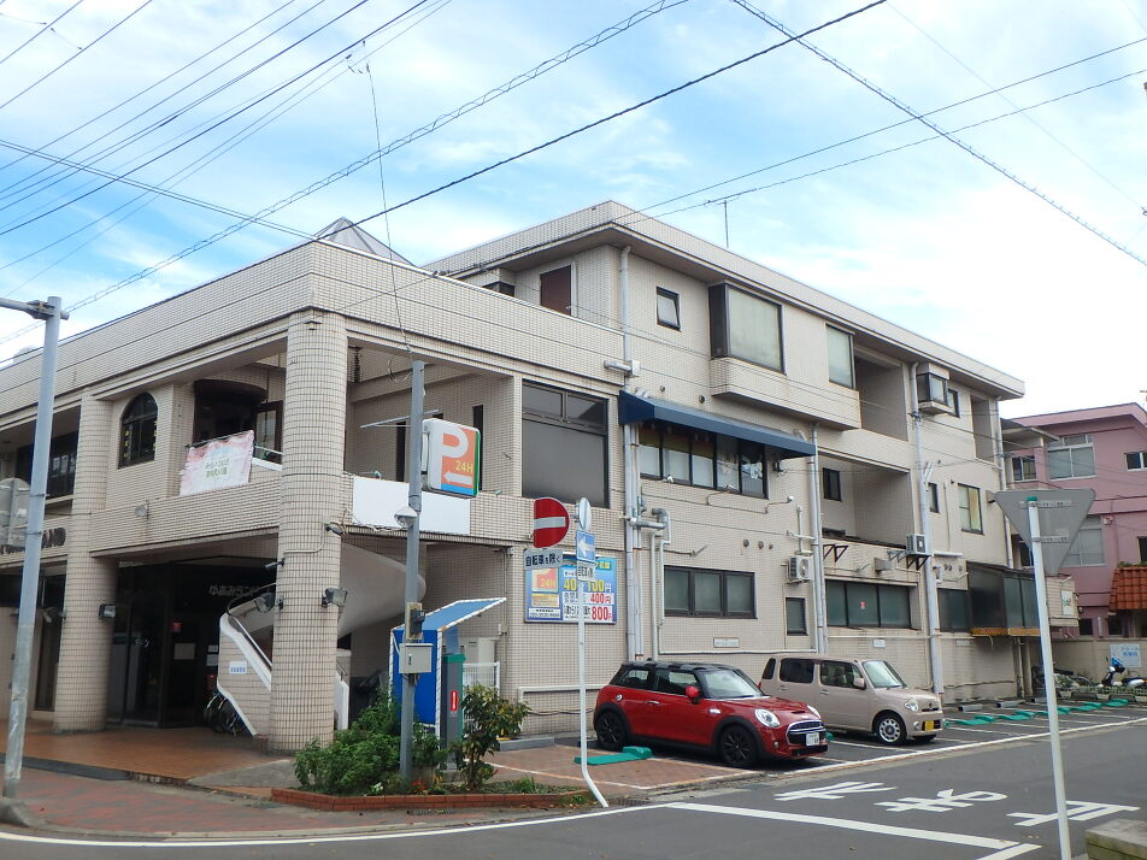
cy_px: 430
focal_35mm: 34
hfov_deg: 54.0
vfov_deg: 41.8
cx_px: 574
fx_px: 1127
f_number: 4.9
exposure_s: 1/250
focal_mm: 6
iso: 125
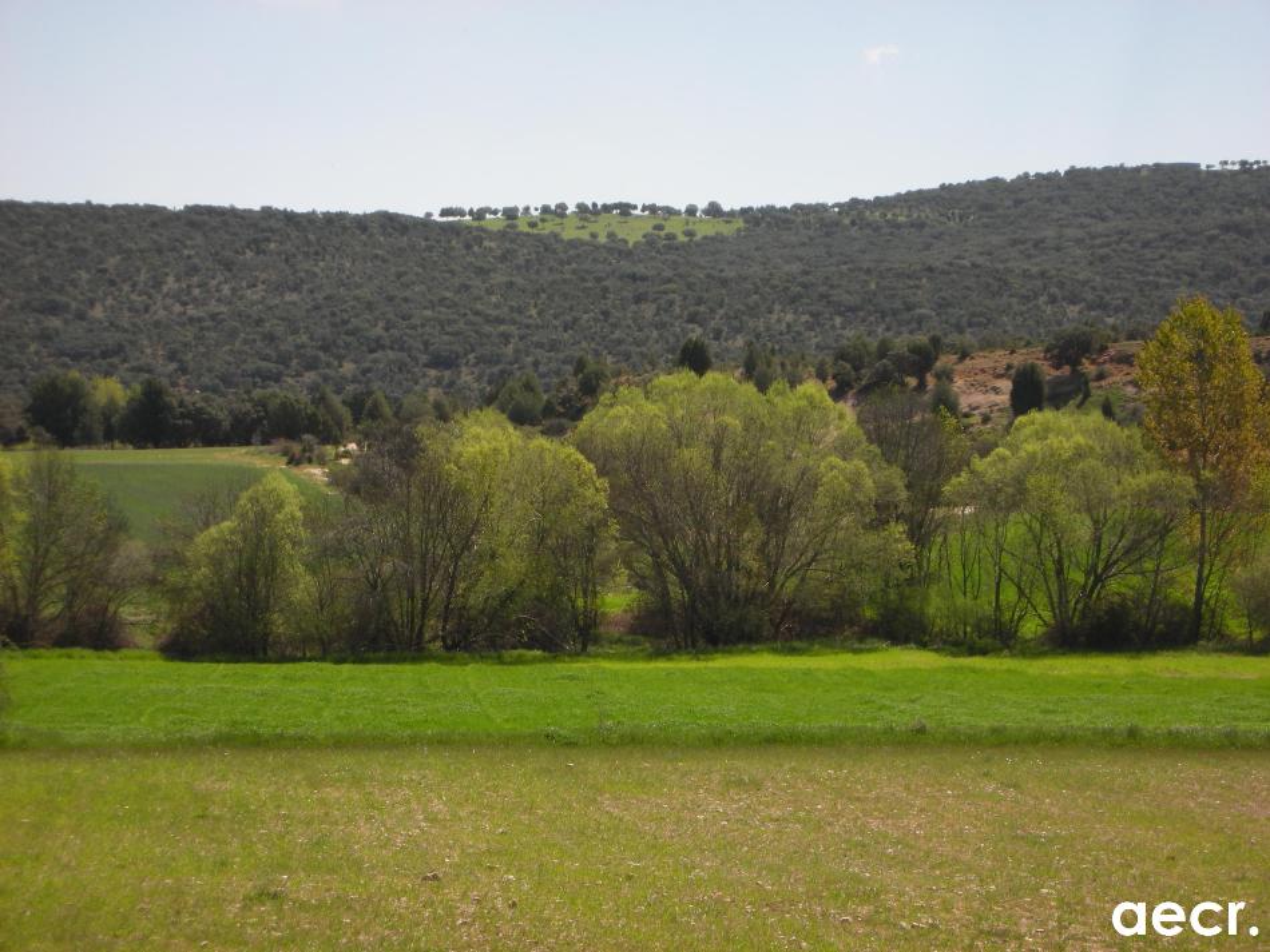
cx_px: 635
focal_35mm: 105
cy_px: 476
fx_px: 3853
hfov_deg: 18.7
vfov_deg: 14.1
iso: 50
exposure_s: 1/228
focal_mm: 17.4
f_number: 5.4
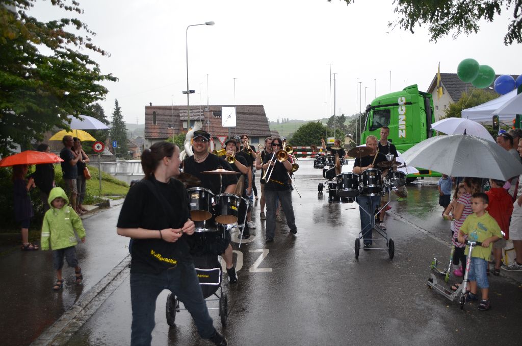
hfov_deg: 57.3
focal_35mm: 33
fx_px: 477
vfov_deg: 39.8
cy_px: 173
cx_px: 261
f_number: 3.8
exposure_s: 1/125
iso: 200
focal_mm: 22
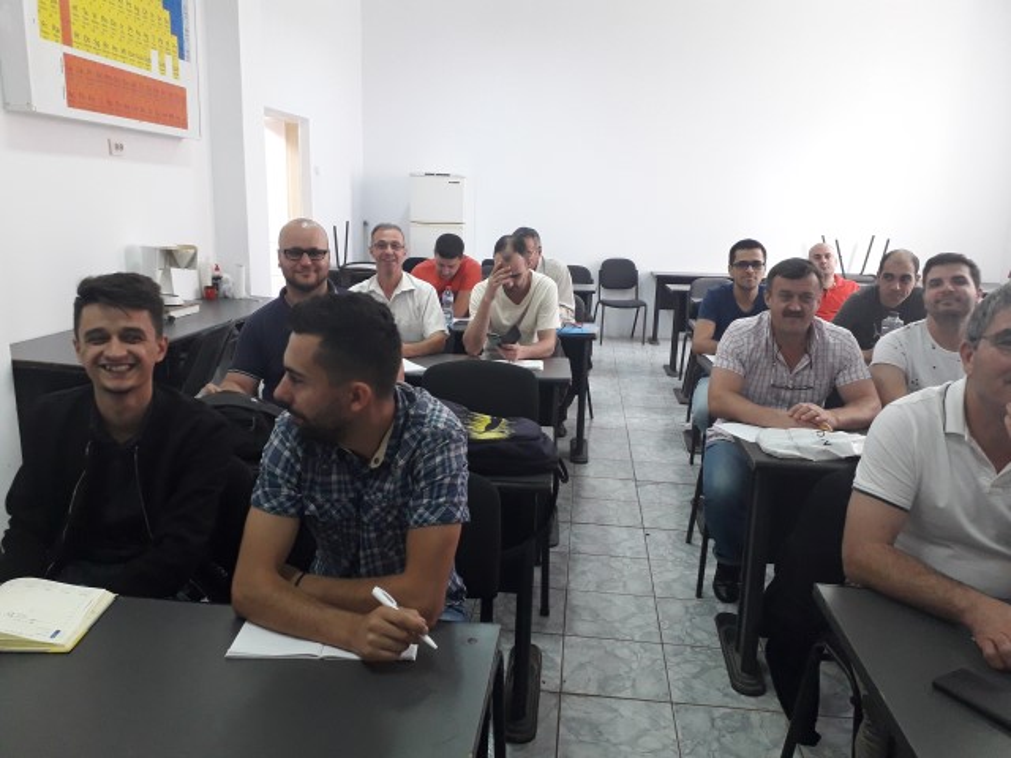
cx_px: 506
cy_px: 379
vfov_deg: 51.4
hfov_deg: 65.3
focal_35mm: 27
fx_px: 789
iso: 200
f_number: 1.9
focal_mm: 3.6
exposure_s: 1/50
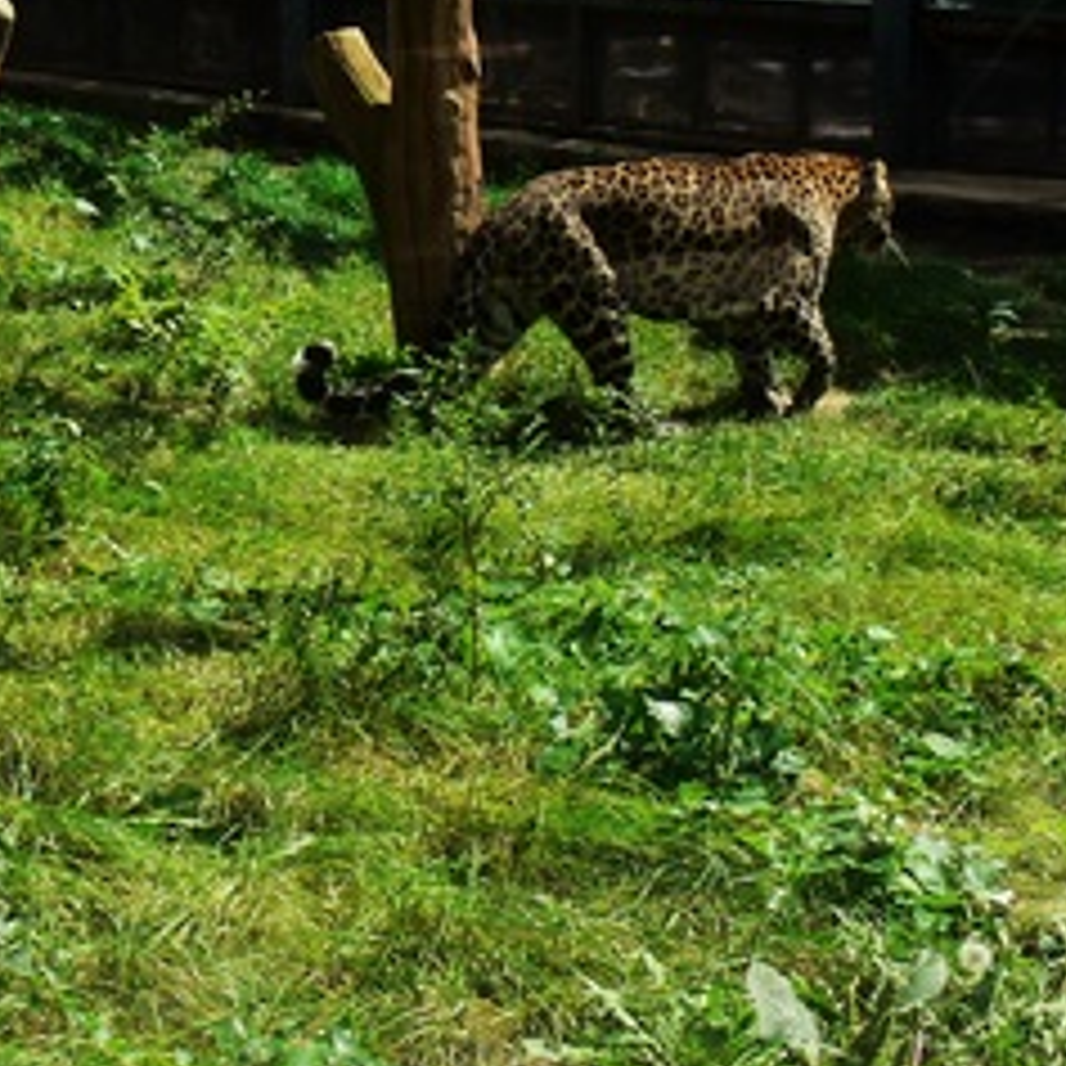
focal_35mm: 85
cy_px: 277
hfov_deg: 20.1
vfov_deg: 20.3
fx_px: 2961
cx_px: 130
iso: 80
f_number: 5.6
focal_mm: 7.4
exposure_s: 1/200
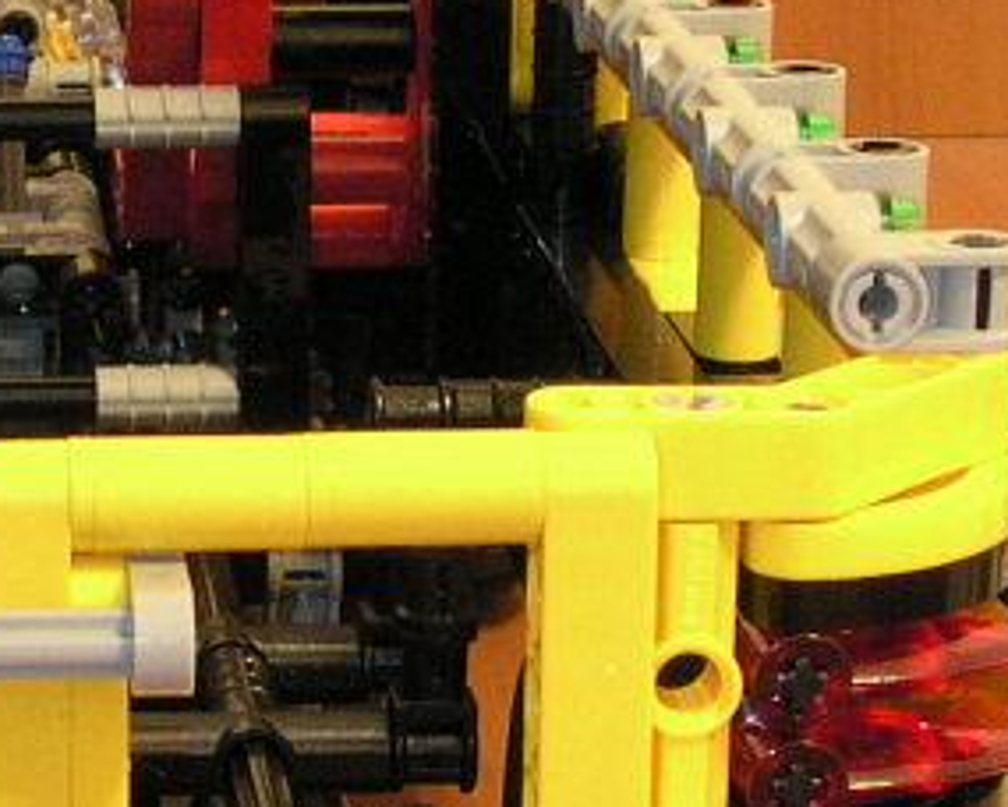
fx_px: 4505
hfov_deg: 12.6
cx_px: 7
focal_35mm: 151
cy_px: 488
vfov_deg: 10.2
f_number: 4.8
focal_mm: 6.6
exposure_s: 1/1.5
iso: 200
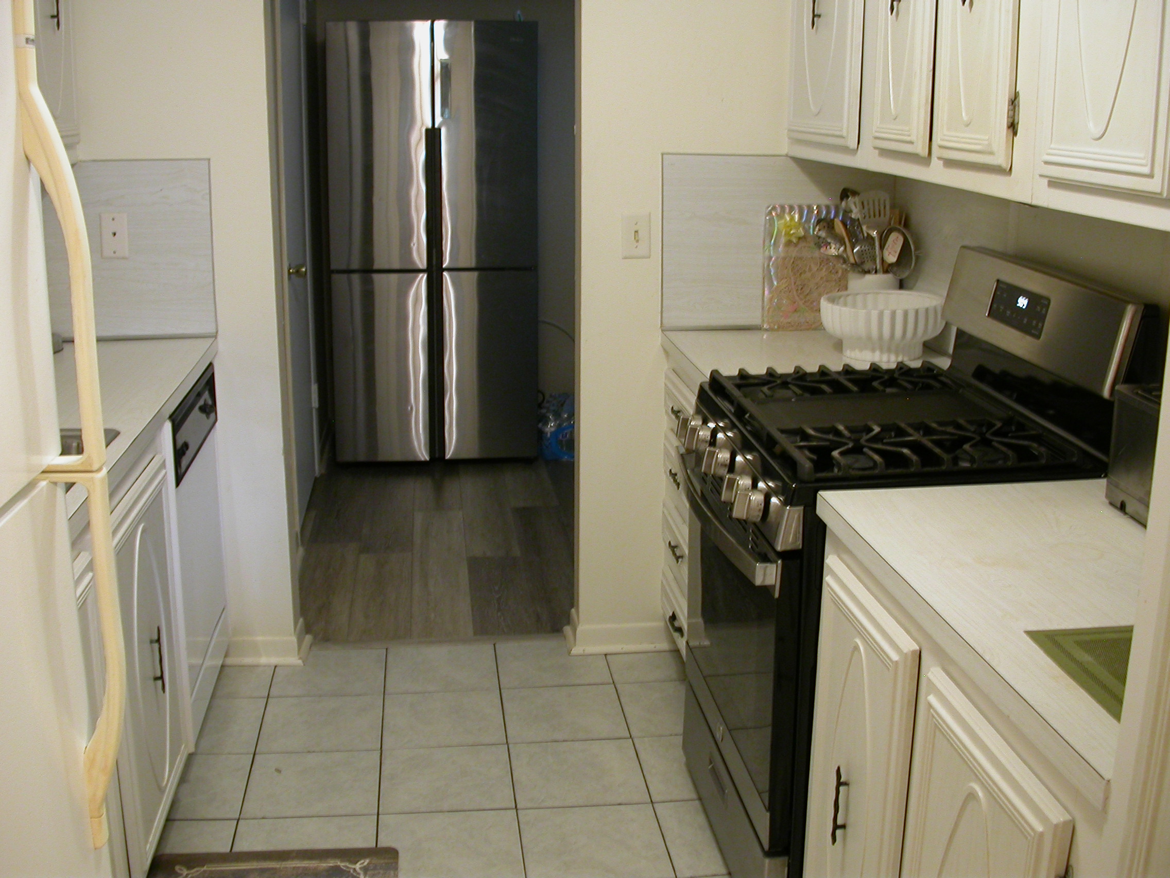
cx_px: 585
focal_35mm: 38
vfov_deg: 37.7
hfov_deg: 49.0
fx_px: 1284
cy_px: 439
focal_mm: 7.85
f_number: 2.6
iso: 100
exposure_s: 1/10.8
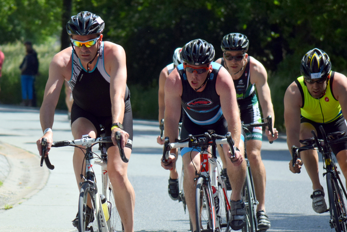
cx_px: 174
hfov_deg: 9.5
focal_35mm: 218
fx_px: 2098
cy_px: 116
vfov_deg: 6.3
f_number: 5.6
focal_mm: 145
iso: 400
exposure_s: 1/1600
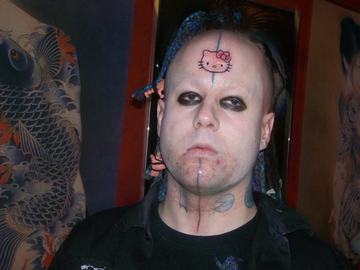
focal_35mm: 56
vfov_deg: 26.1
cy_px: 135
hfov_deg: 34.3
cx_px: 180
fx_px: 582
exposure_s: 1/83.6
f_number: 3.4
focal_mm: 9.4
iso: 80
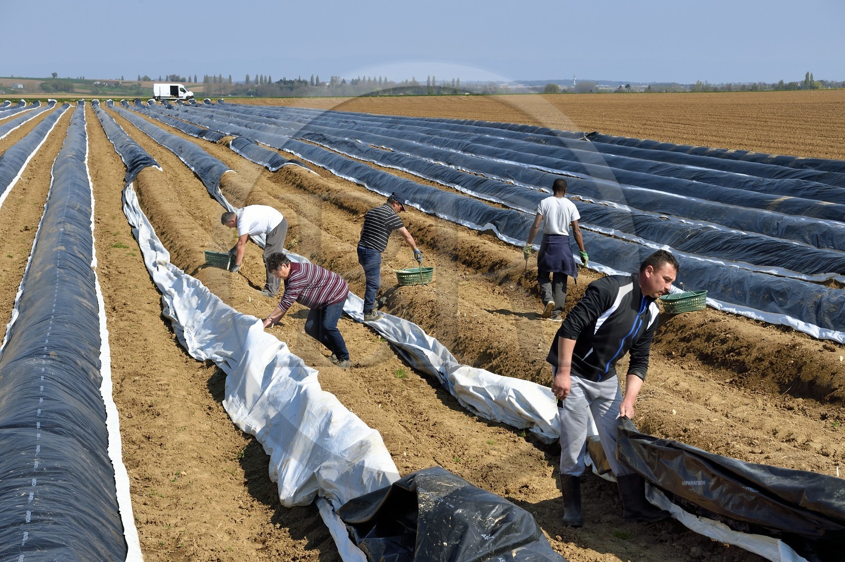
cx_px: 422
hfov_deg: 28.9
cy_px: 281
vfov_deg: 19.4
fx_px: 1642
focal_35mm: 70
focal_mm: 70
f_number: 14
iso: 200
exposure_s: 1/250
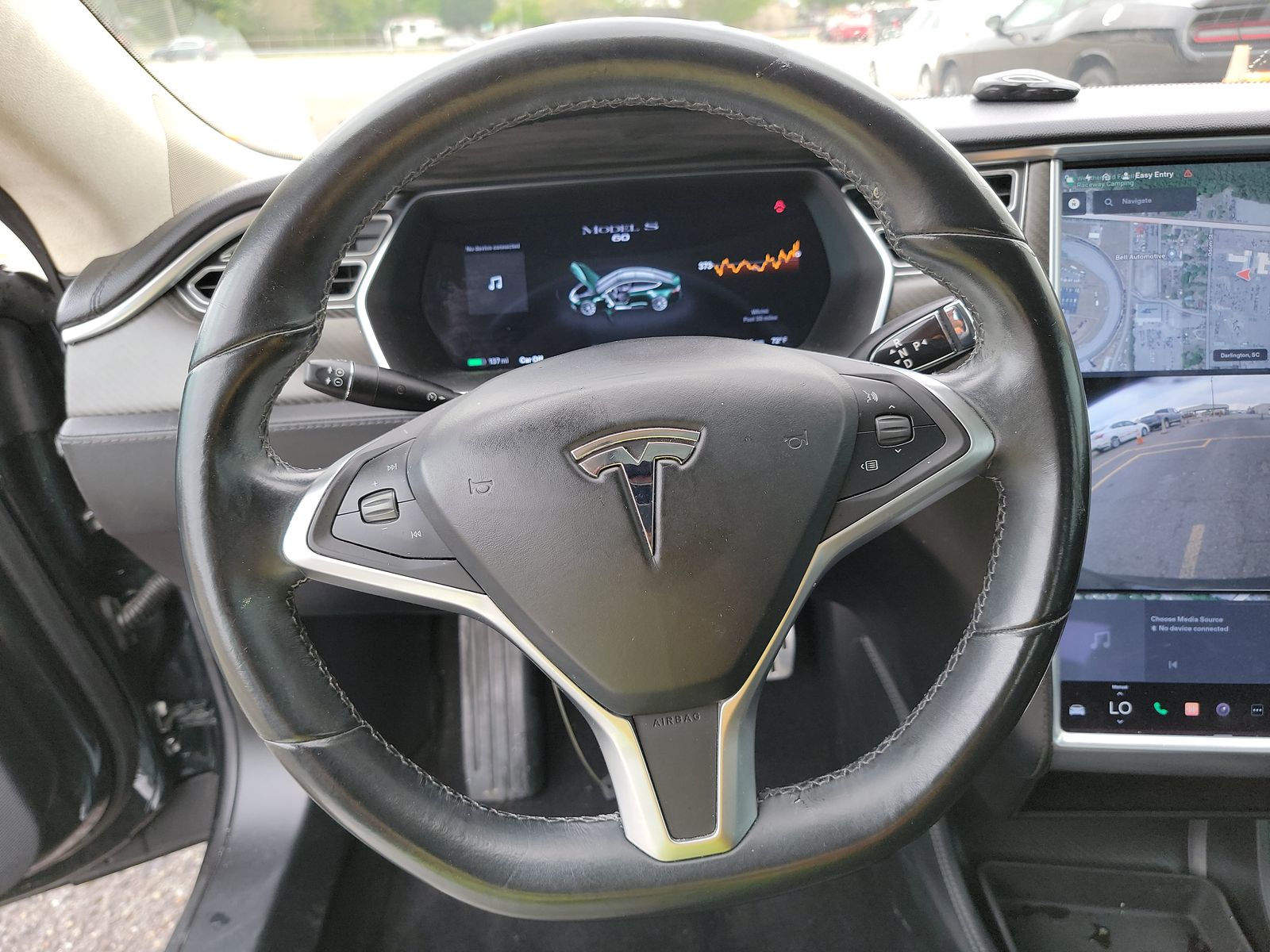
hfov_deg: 71.6
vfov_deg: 56.8
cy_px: 476
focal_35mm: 24
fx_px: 881
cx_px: 635
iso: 134
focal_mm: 6.7
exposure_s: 1/59
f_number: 1.8
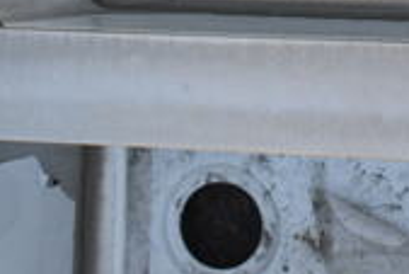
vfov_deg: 8.2
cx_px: 346
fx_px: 1842
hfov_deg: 12.6
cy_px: -216
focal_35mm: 162
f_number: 4.2
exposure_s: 1/125
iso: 250
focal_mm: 30
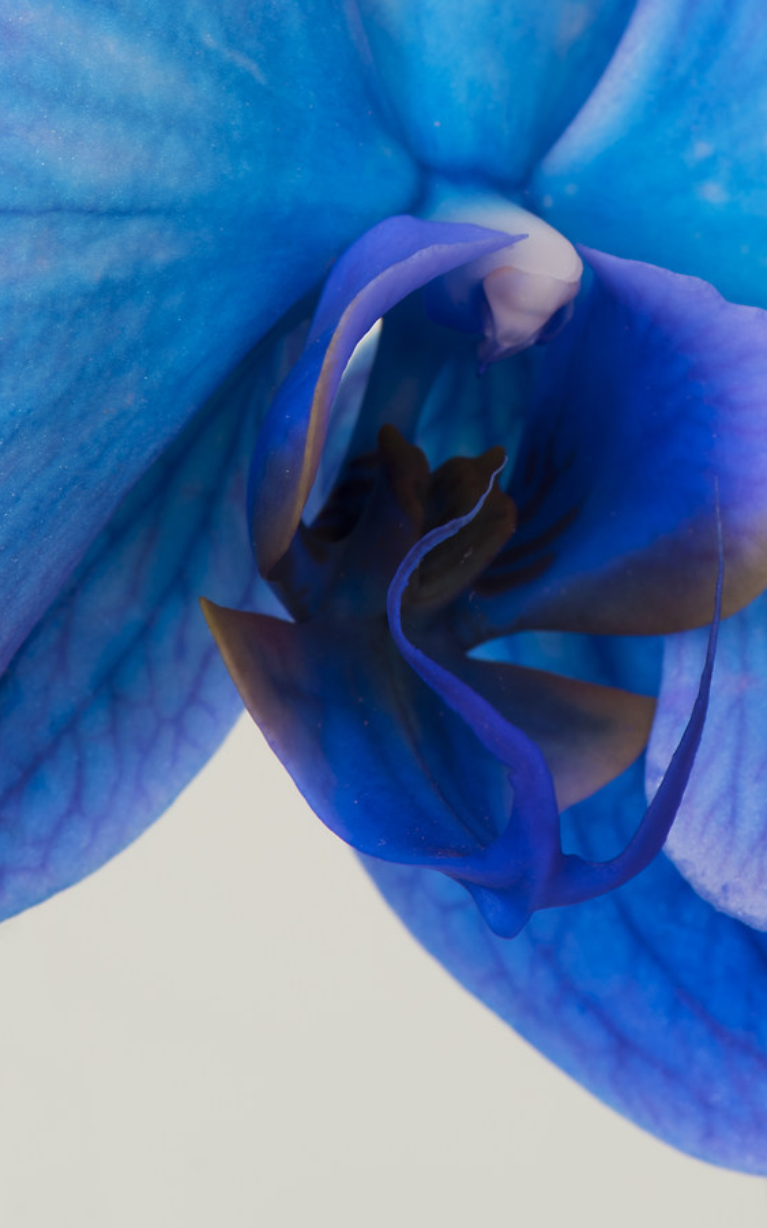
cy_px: -155
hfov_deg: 4.6
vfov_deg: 7.3
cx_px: 527
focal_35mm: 285
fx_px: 9533
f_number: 13
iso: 64
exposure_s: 2.5
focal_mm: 105
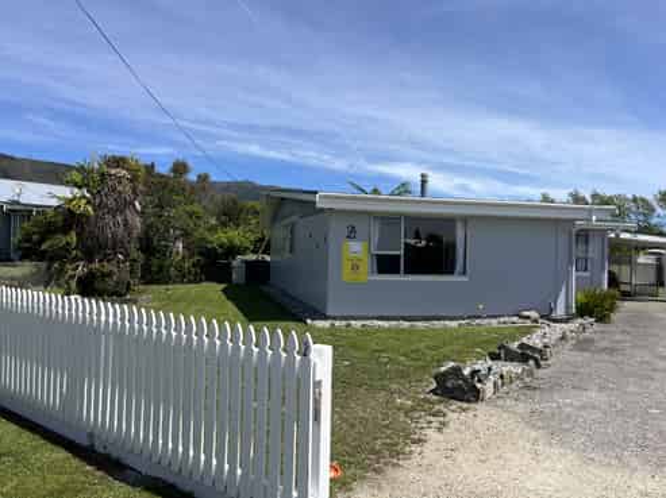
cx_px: 333
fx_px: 500
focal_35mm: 26
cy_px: 249
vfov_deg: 53.0
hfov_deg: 67.3
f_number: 1.6
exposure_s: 1/4484
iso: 50
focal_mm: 5.1
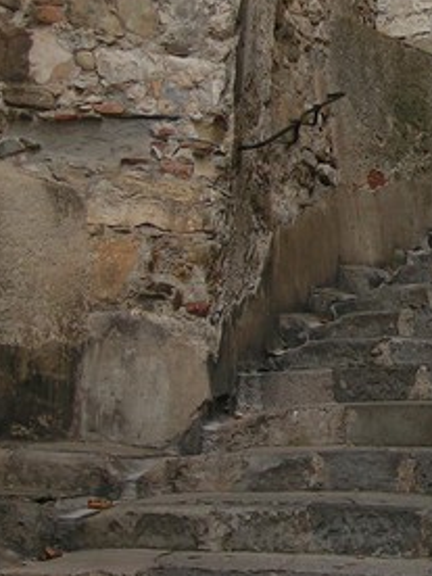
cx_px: 467
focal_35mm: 91
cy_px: 187
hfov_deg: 15.8
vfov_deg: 21.4
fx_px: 1514
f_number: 4
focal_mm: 6.3
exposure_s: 1/60
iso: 50
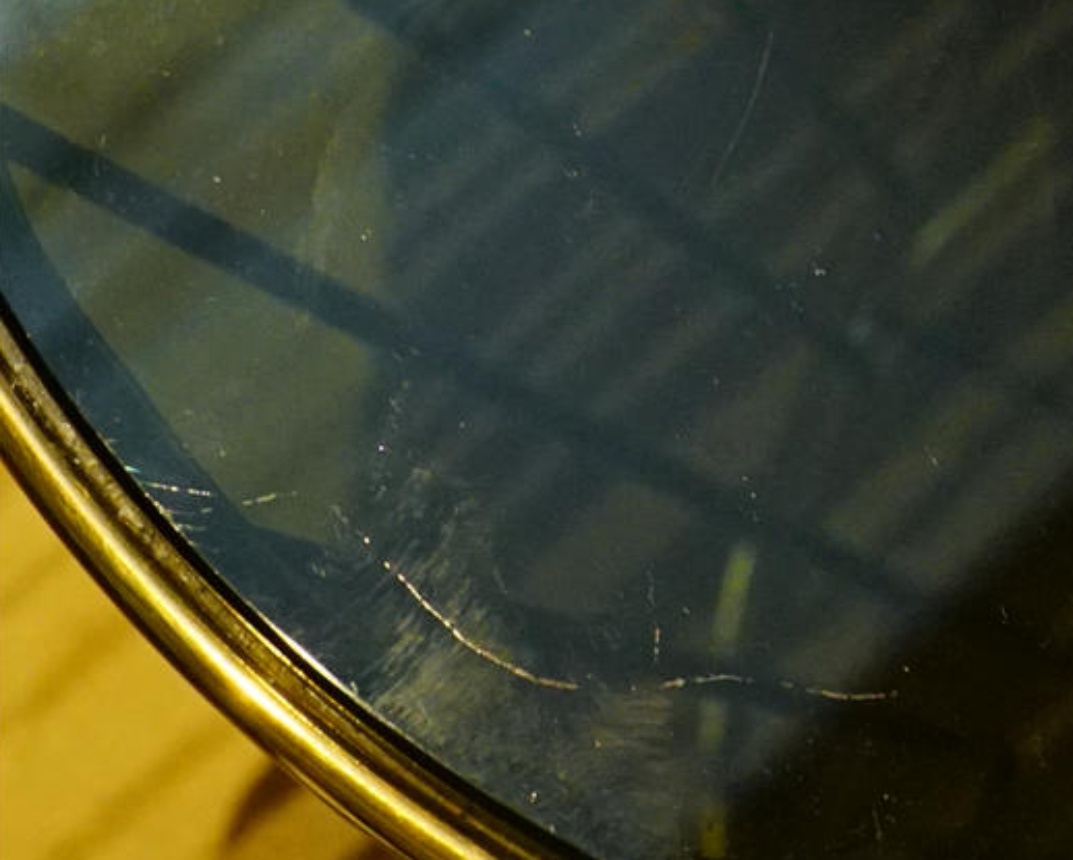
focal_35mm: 163
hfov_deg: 11.1
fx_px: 5179
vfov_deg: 9.4
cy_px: -172
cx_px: 1858
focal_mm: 50
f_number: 7.1
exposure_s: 1/80
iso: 6400
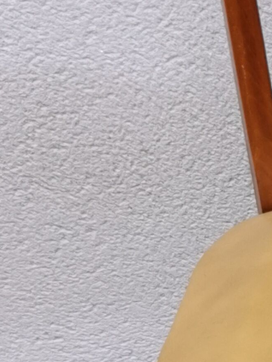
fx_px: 1696
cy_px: 255
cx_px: 488
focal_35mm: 162
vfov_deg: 12.2
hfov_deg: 8.8
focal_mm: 5.58
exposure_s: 1/663
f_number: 1.8
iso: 50
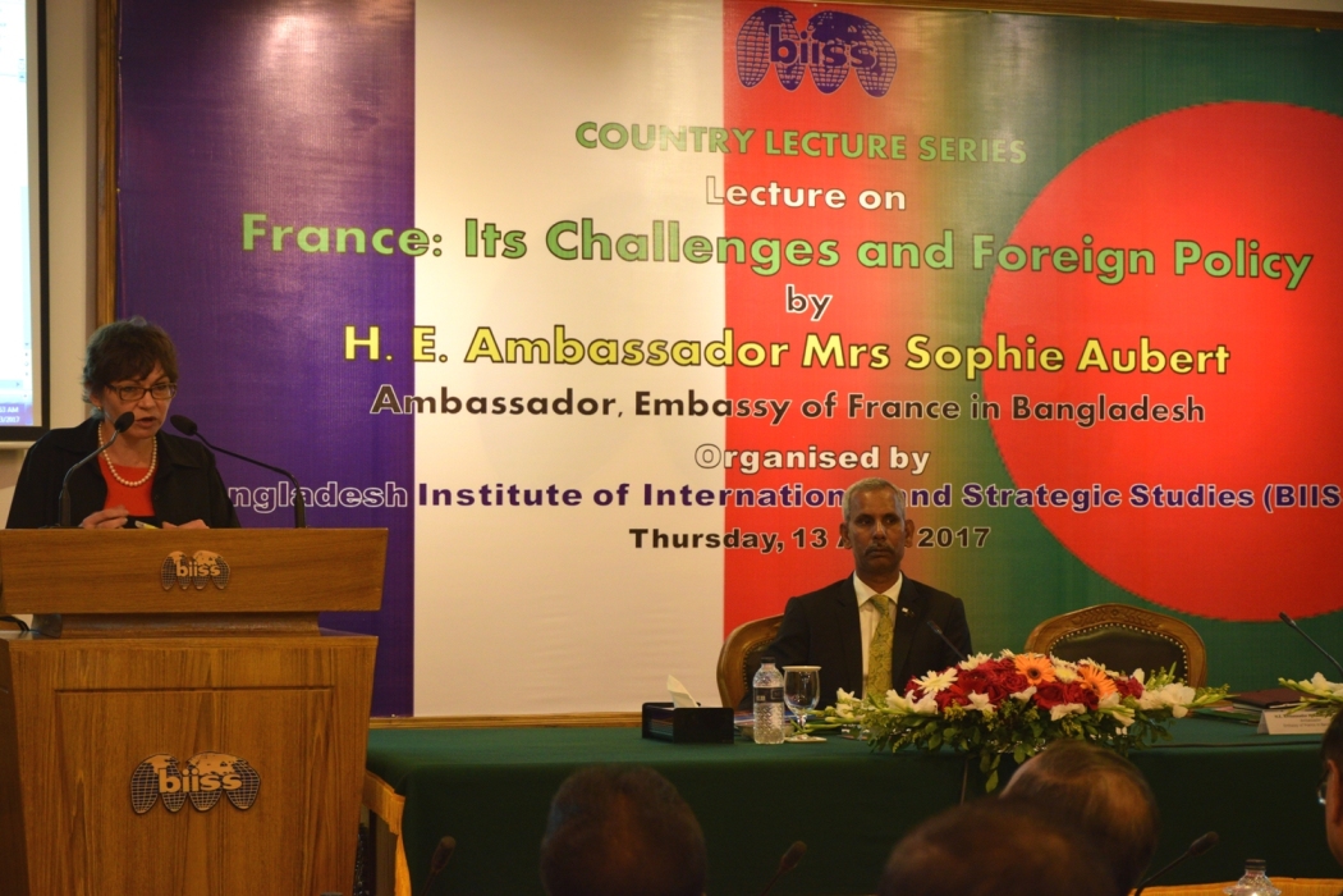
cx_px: 672
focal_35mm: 78
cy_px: 448
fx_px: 2910
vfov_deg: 17.5
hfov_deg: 26.0
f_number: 4.8
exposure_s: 1/60
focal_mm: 52
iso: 1000
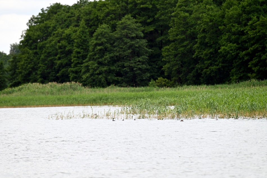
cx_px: 134
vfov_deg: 4.6
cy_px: 89
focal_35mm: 300
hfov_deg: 6.9
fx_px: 2226
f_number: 5.6
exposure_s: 1/1000
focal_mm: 300
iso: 400
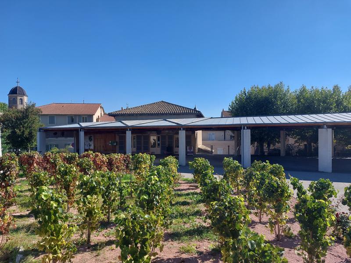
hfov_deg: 69.4
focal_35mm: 25
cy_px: 132
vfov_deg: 54.9
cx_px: 176
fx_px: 253
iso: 25
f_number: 1.8
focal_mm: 5.23
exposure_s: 1/971
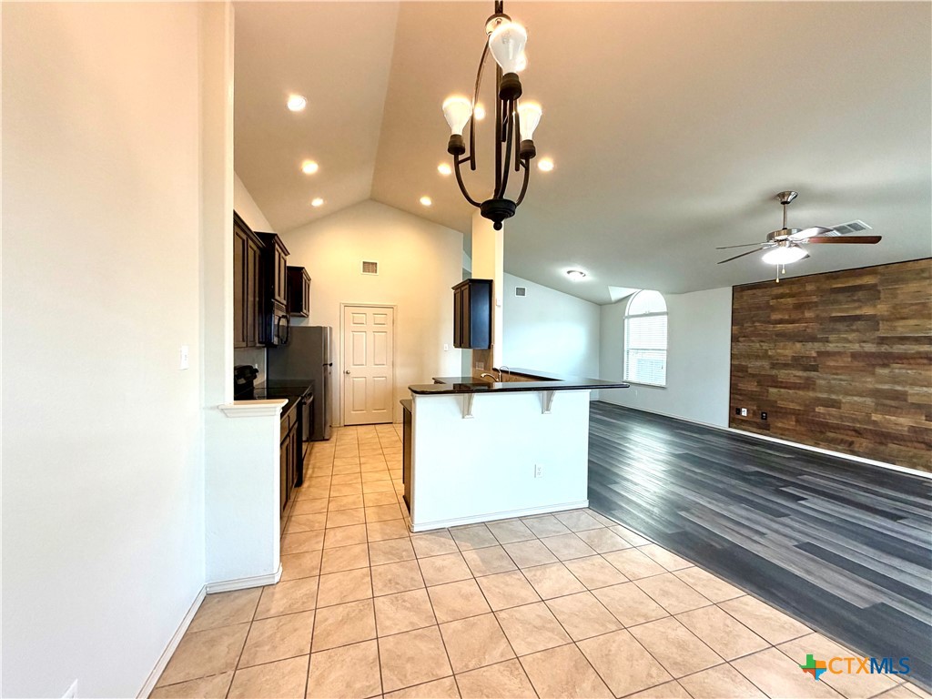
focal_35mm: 14
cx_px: 466
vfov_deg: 85.7
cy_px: 350
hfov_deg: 102.1
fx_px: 377
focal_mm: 2.22
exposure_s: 1/120
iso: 250
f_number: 2.2
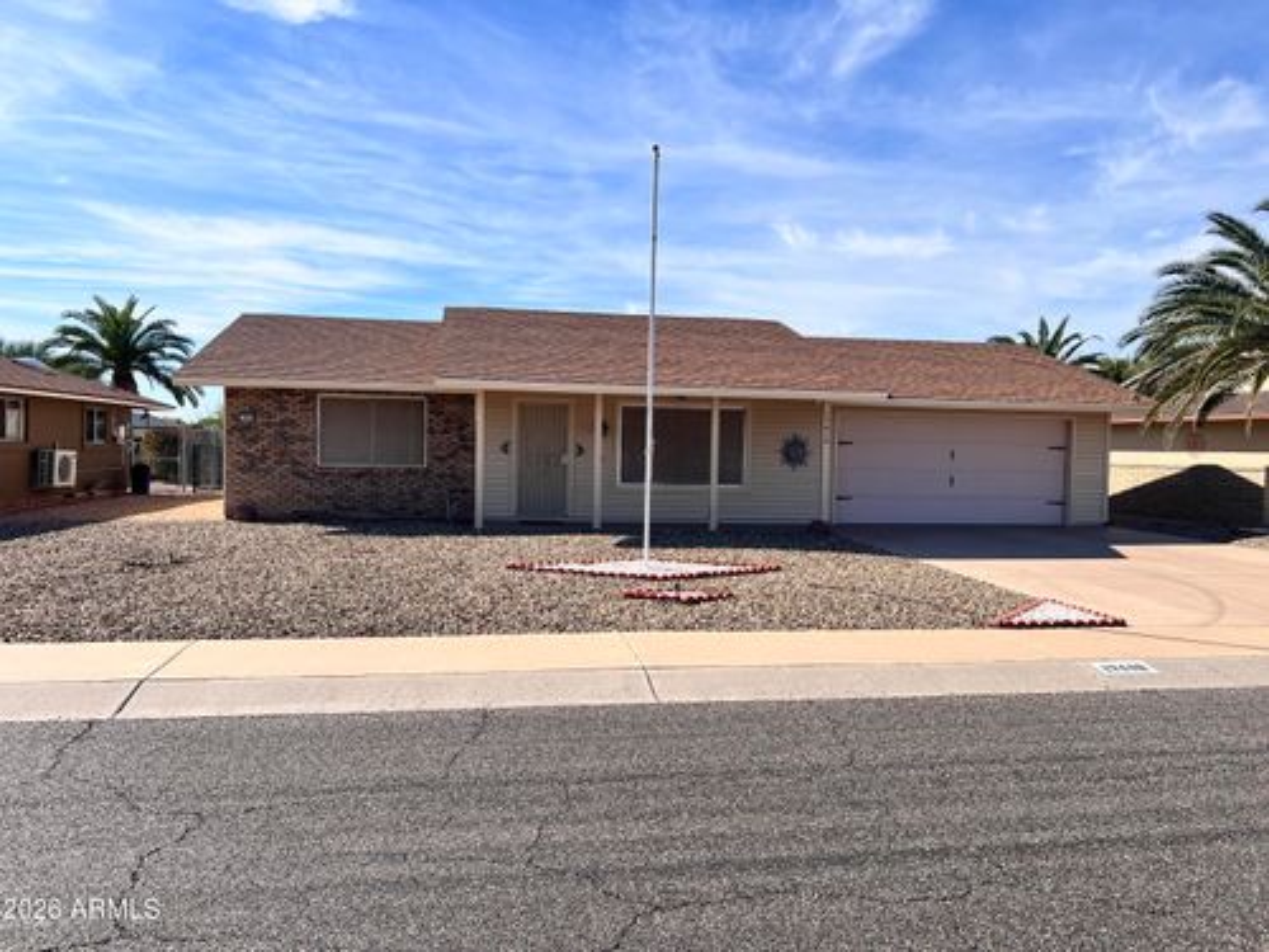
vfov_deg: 53.1
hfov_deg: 67.3
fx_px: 953
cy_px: 476
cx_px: 634
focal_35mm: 26
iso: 50
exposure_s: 1/5587
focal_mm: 5.7
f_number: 1.5
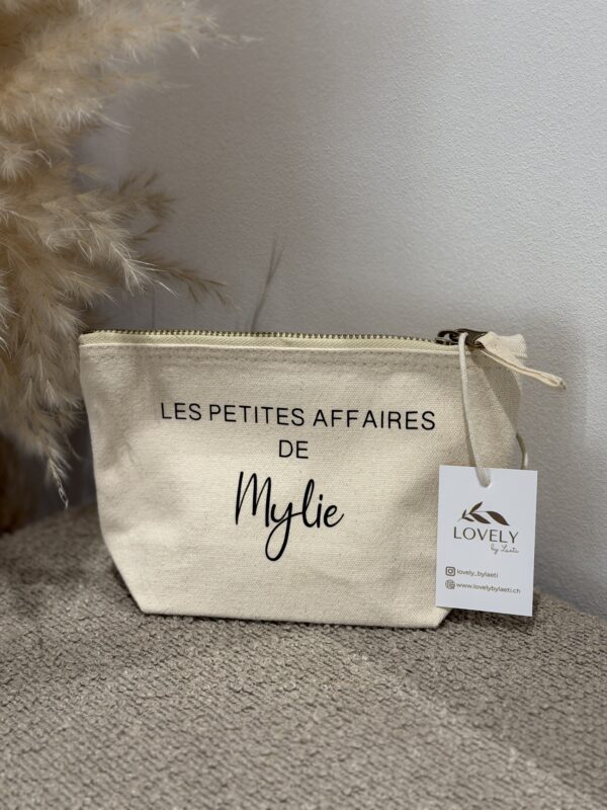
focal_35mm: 48
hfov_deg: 30.3
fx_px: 1122
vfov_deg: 39.7
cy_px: 405
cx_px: 304
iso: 125
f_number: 1.78
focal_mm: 6.76
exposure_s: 1/59
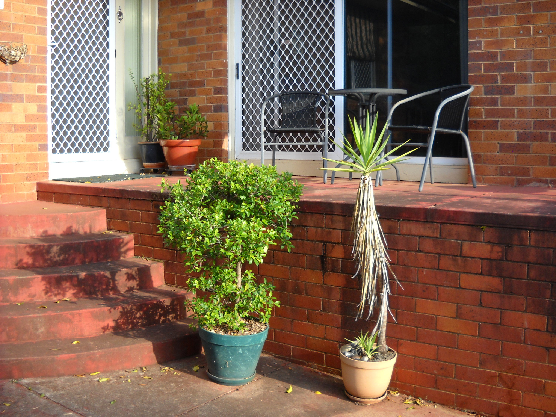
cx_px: 278
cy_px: 208
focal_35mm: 41
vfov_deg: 35.1
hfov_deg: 45.8
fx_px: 659
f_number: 3.1
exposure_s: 1/80
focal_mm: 6.72
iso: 64
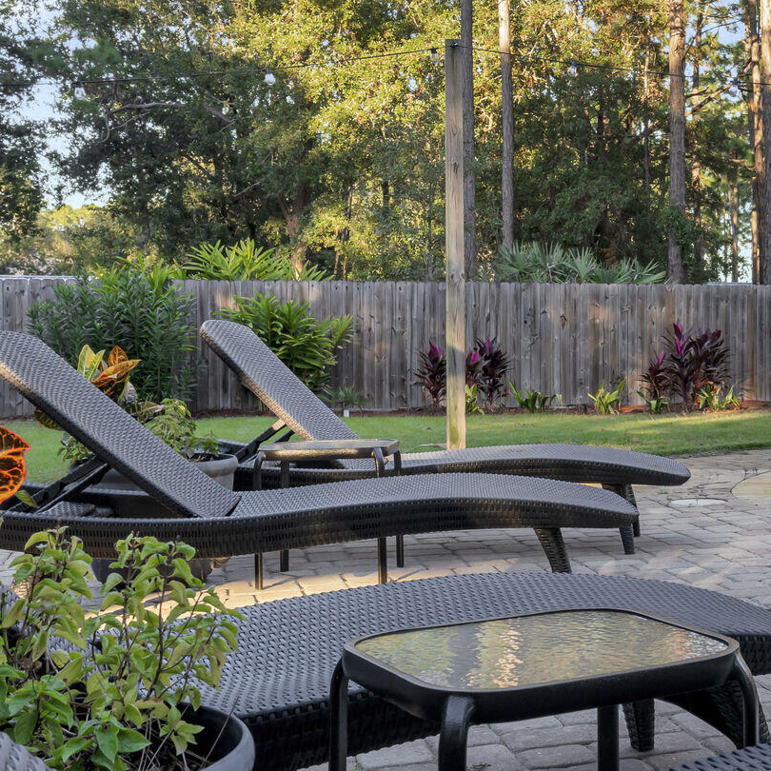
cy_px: 340
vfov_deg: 29.0
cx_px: 846
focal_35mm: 59
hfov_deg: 26.7
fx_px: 1489
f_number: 11
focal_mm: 27.5
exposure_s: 1/50
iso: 400
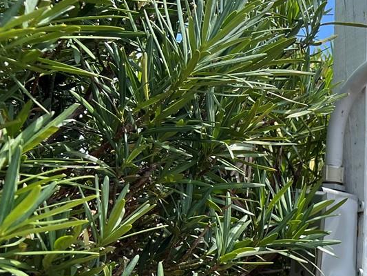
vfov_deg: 18.2
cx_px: 518
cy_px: 308
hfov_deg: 21.7
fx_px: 827
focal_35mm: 78
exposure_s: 1/2353
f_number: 1.5
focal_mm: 5.7
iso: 50
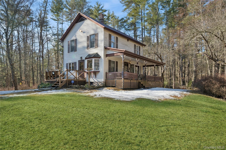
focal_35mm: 24
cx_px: 113
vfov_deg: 53.1
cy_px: 75
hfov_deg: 73.7
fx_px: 151
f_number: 8
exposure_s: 1/160
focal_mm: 24
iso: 200
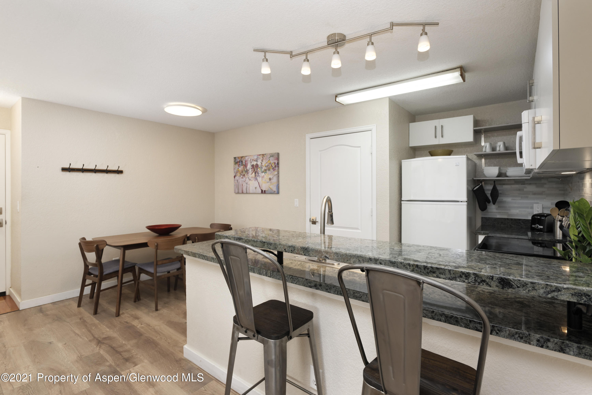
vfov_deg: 70.5
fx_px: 280
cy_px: 198
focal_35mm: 17
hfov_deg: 93.3
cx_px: 296
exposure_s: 1/25
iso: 1250
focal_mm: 17
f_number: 7.1
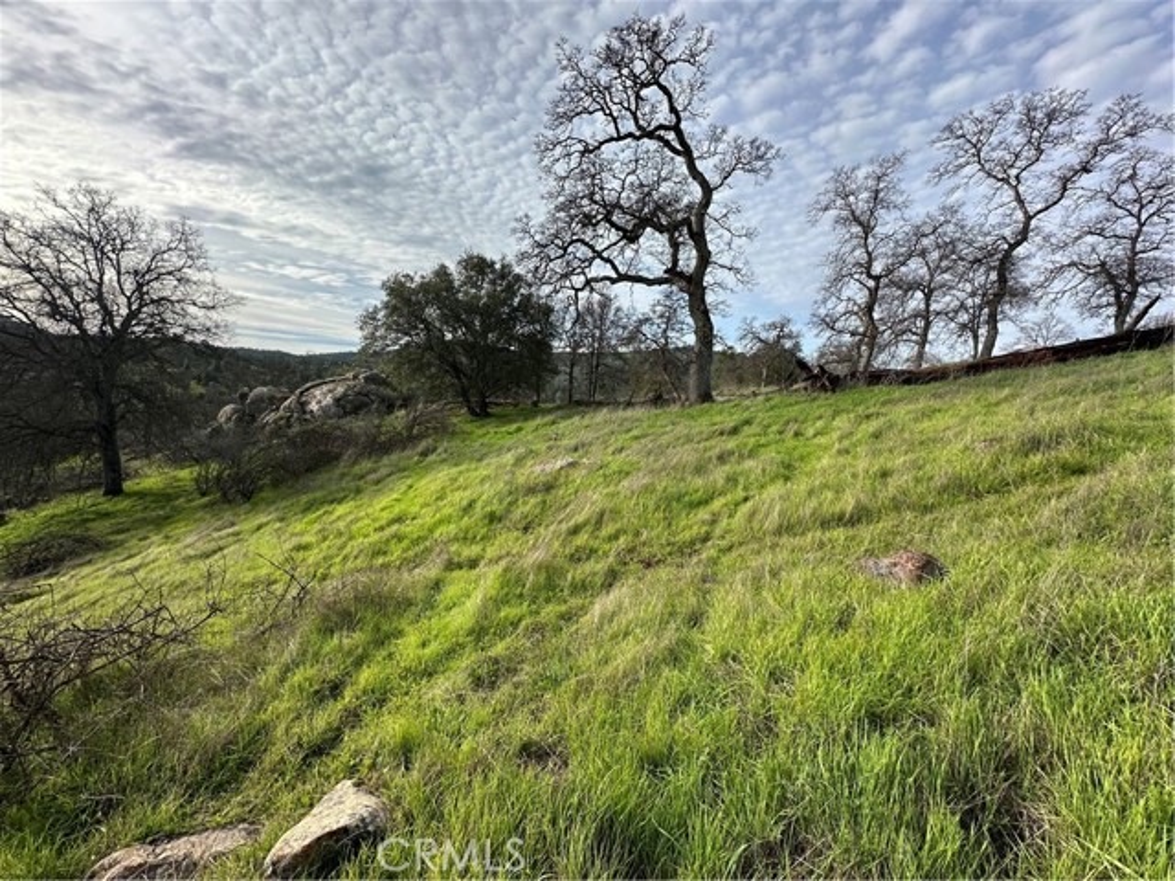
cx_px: 588
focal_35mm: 14
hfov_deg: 102.1
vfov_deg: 85.7
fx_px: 475
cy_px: 440
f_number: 2.2
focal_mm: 2.22
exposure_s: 1/1159
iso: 40
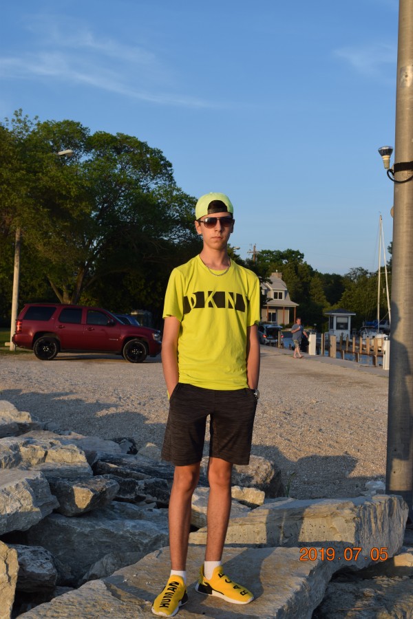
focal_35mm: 46
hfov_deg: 28.9
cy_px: 310
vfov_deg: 42.3
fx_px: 800
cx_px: 206
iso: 200
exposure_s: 1/250
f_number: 8
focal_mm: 31
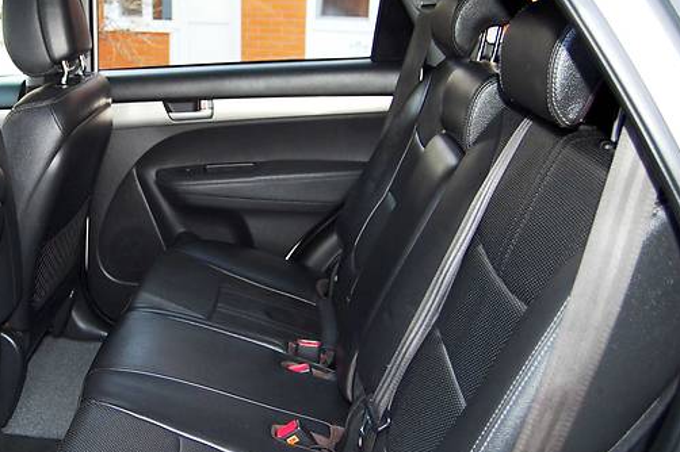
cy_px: 204
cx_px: 142
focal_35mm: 43
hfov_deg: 43.5
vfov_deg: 31.1
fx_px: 812
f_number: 3.5
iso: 400
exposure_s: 1/60
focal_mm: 18
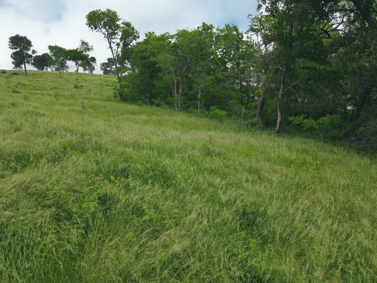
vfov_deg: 54.9
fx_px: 272
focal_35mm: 25
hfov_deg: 69.4
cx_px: 192
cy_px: 139
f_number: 2.8
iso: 100
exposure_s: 1/400
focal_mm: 4.5
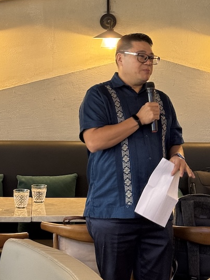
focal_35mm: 96
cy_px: 3
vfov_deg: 19.9
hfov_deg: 15.4
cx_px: 86
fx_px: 777
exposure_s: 1/40
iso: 250
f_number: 1.78
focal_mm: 6.76
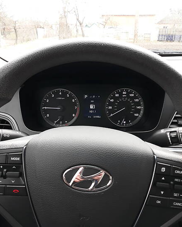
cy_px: 108
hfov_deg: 50.0
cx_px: 93
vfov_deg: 60.4
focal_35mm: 29
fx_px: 195
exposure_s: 1/100
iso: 64
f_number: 1.7
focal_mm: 3.7
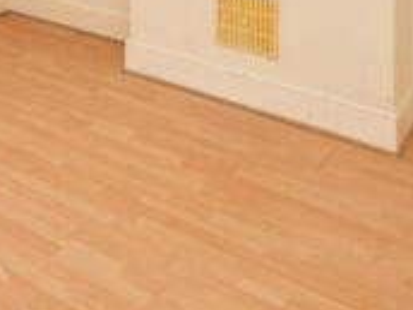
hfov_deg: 32.0
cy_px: -198
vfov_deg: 20.9
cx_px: -8
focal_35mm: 55
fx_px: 656
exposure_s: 1/125
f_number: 5.6
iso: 125
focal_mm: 10
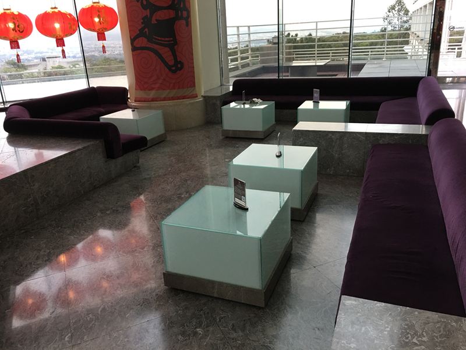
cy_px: 175
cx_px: 233
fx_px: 390
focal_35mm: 29
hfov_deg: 61.7
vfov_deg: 48.2
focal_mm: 4.15
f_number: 2.2
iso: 40
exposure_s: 1/30
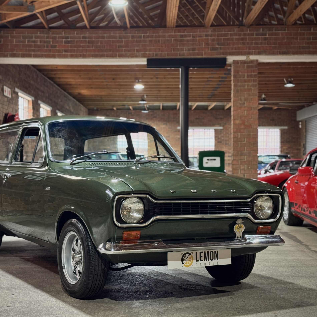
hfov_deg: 29.9
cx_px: 118
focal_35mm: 57
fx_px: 591
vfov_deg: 30.0
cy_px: 159
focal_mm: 6.76
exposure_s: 1/33
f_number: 1.78
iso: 320
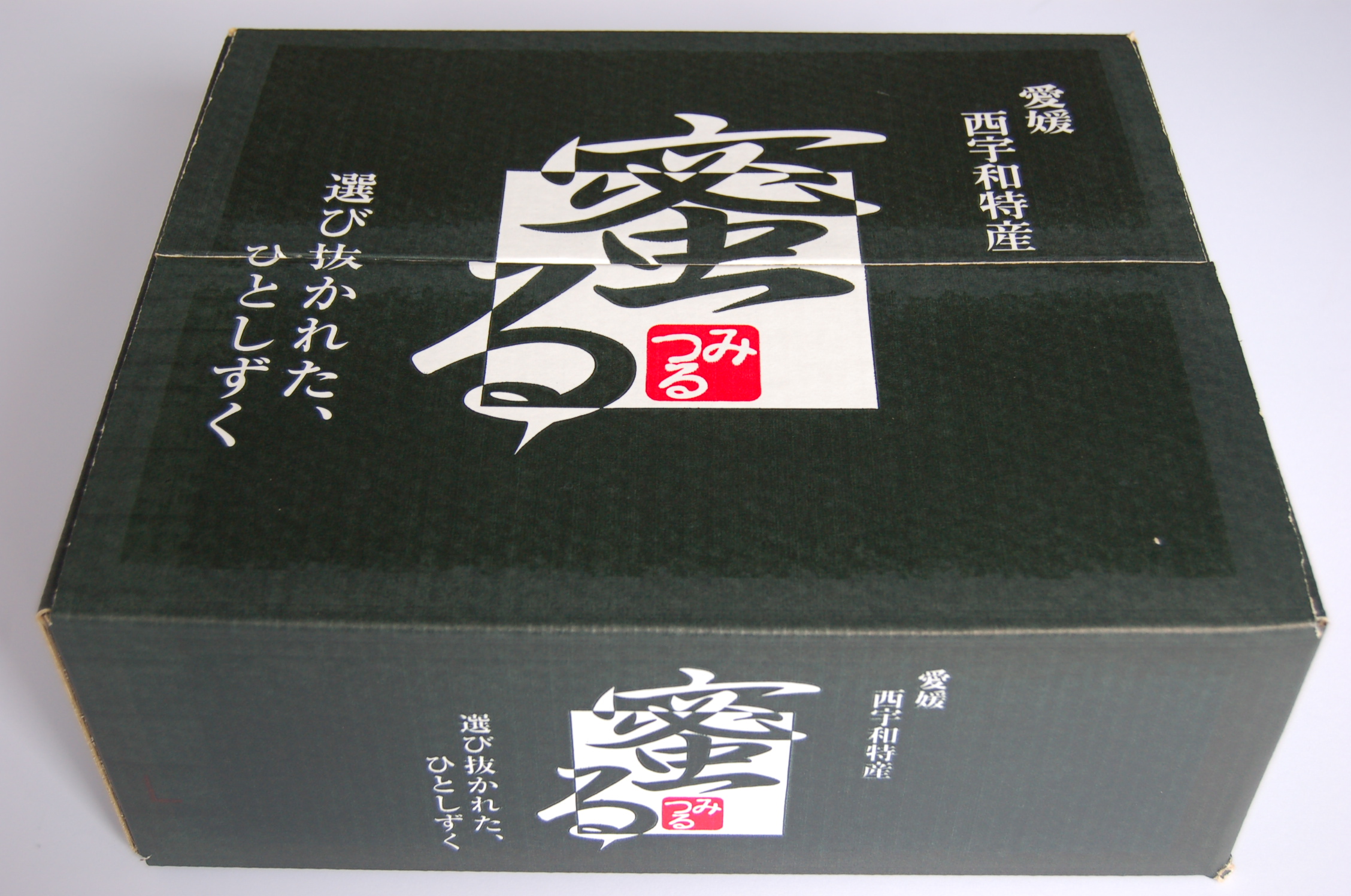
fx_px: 1798
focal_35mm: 48
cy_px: 448
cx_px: 676
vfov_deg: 28.0
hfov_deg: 41.2
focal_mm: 32
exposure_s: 1/100
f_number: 5
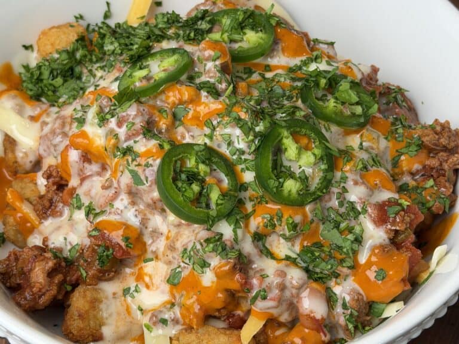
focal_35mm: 48
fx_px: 636
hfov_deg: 39.7
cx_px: 230
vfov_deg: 30.3
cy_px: 172
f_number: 1.78
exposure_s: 1/144
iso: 50
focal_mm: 6.76
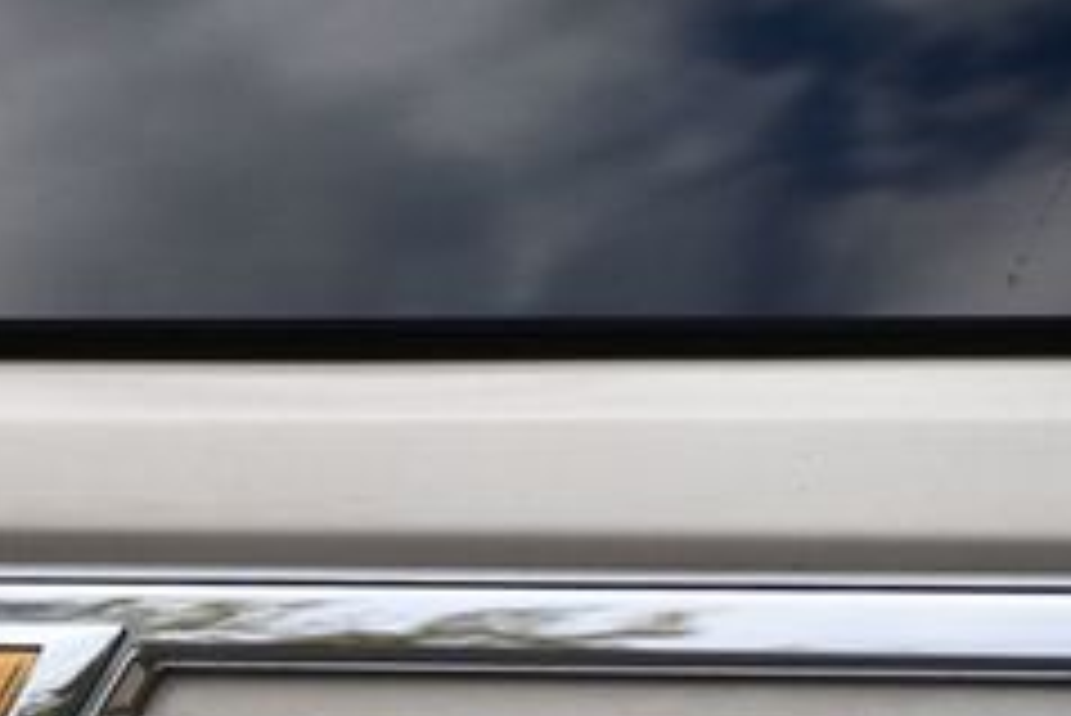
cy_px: 802
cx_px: -108
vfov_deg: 2.0
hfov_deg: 2.9
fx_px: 20926
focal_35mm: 703
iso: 360
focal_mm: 175
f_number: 5.6
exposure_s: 1/500
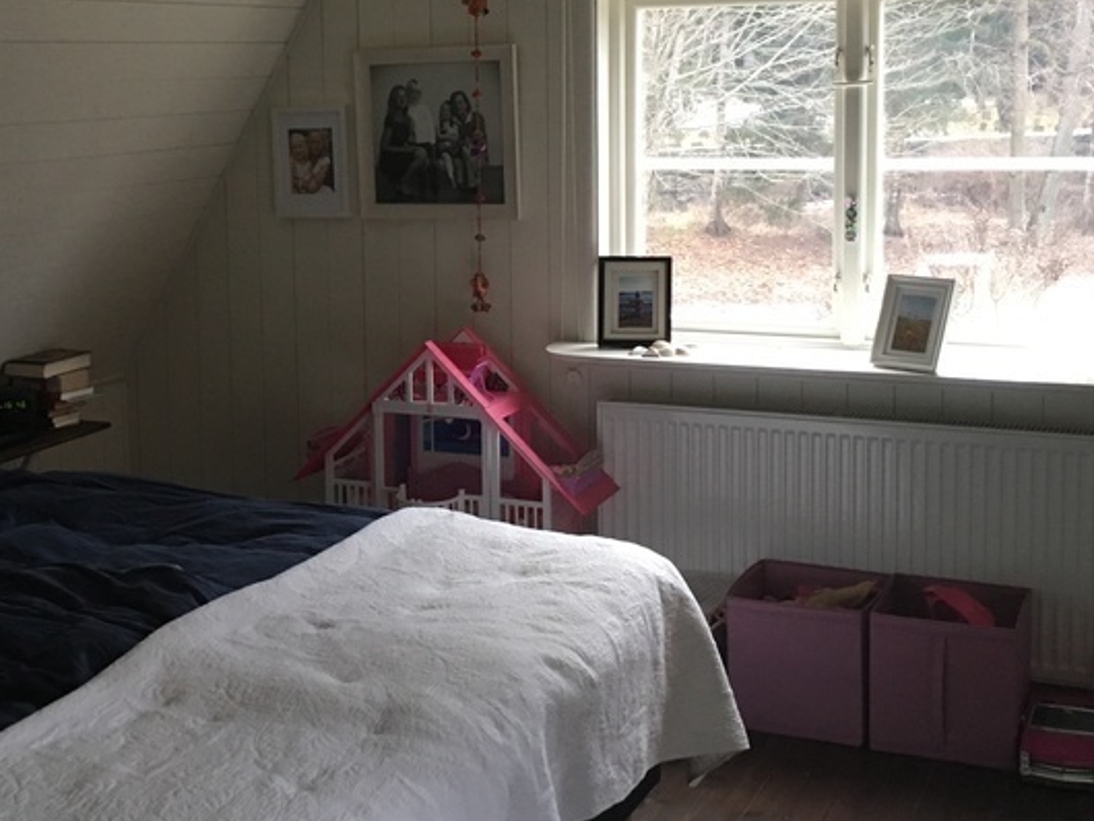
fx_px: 1771
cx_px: 289
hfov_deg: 33.7
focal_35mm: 56
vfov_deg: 25.9
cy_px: 256
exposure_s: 1/33
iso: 160
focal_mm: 4.15
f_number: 2.2
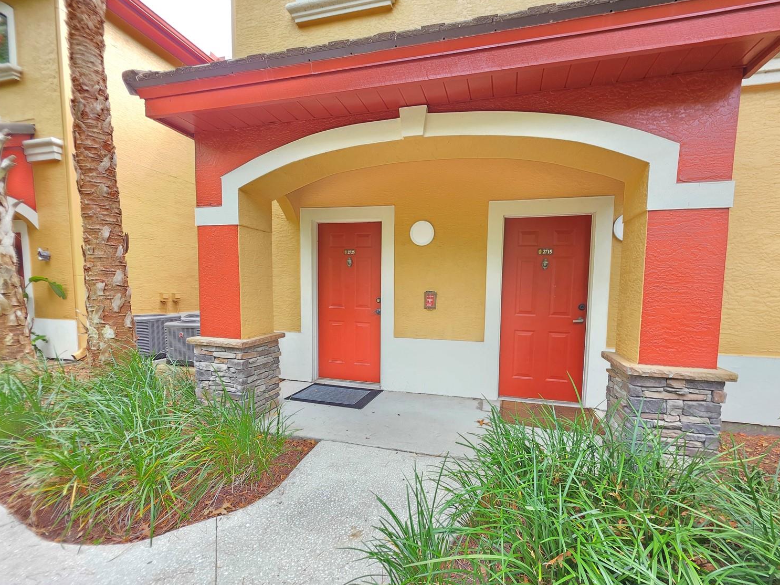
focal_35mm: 14
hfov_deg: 102.0
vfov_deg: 85.5
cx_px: 413
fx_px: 315
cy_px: 312
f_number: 1.9
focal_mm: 2.2
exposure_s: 1/120
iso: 125
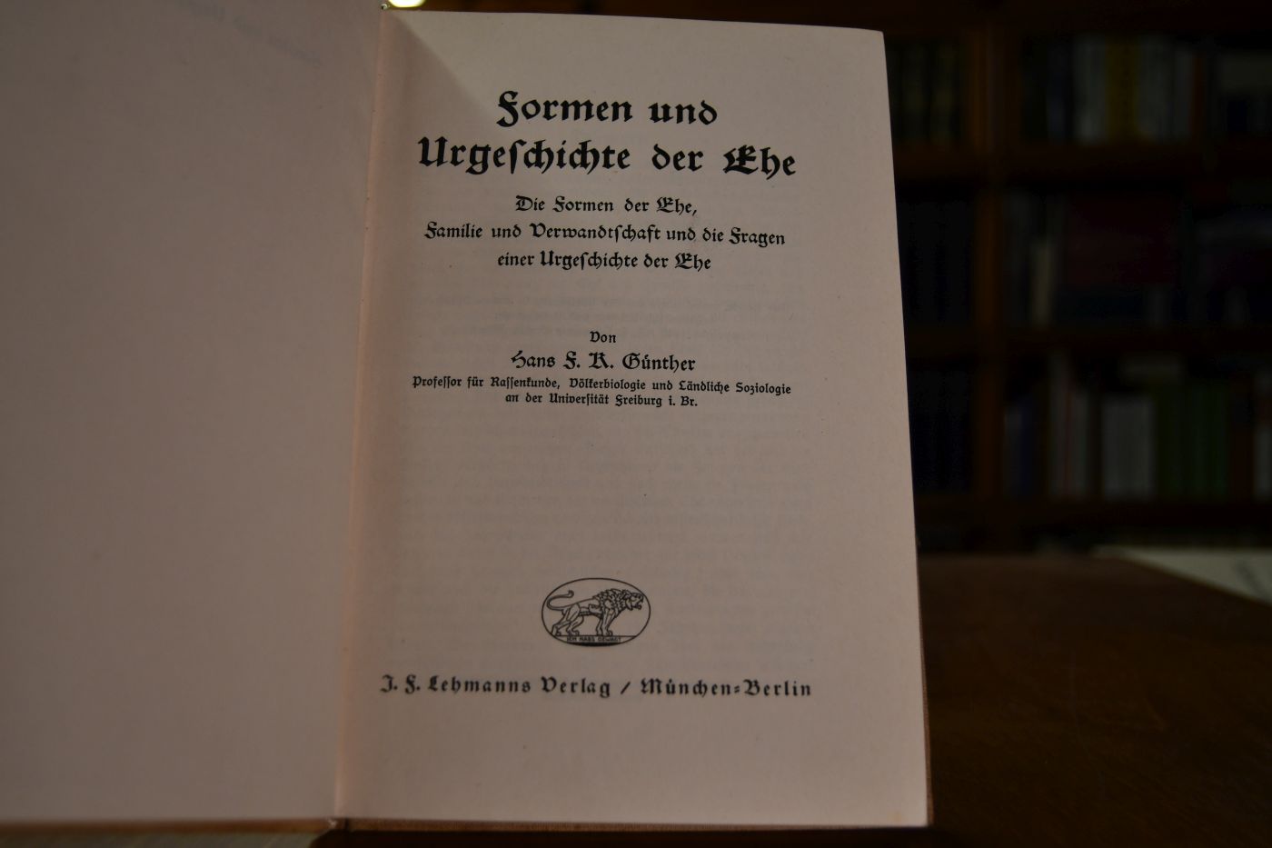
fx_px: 1378
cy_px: 424
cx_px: 636
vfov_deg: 34.2
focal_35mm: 39
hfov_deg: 49.6
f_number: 4
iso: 500
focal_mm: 26
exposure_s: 1/250
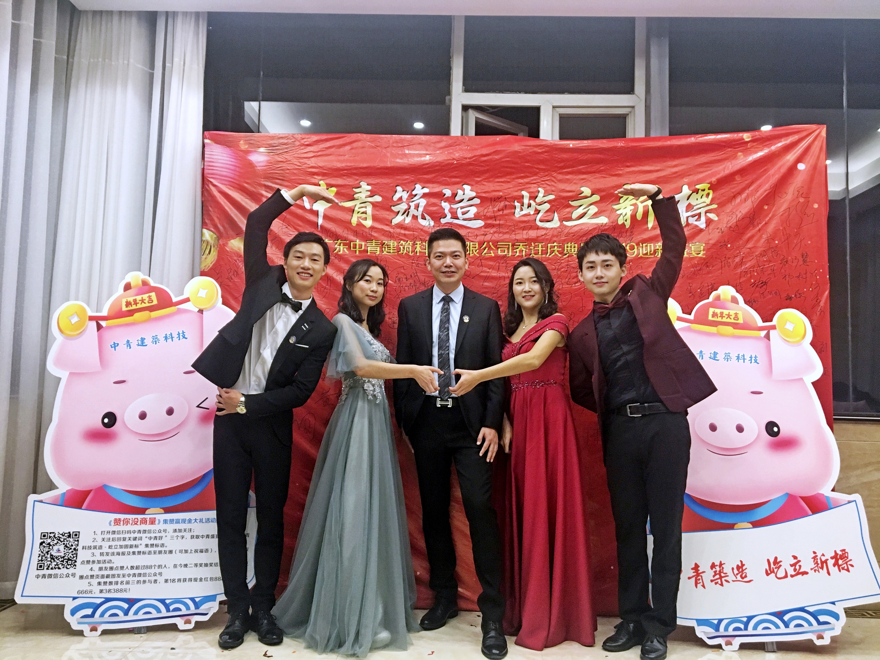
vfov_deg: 48.2
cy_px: 330
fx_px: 737
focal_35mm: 29
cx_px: 440
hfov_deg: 61.7
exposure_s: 1/33
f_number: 2.2
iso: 160
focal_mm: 4.15
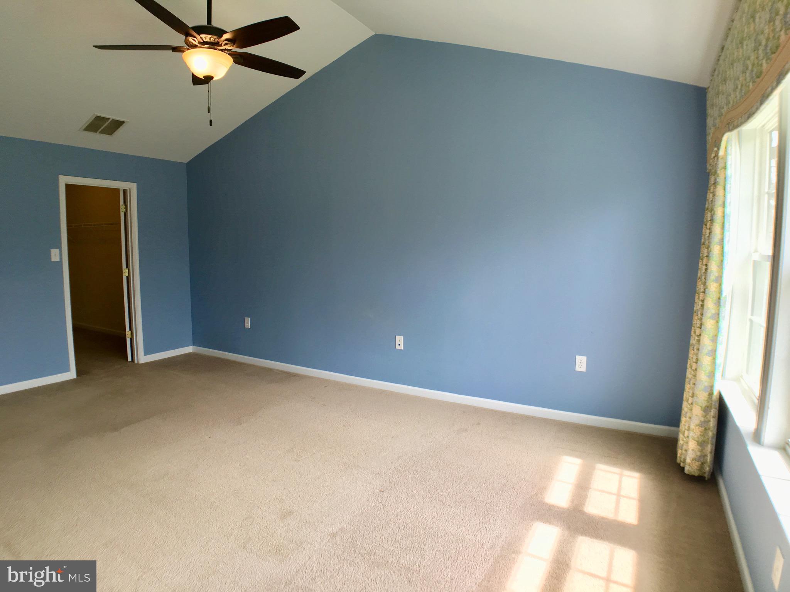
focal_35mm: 29
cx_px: 395
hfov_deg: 61.7
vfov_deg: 48.2
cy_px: 296
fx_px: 662
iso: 25
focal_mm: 4.15
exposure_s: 1/60
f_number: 2.2
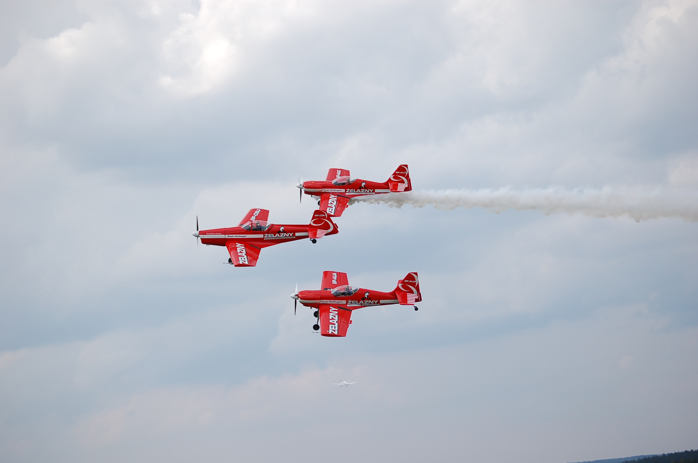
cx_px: 349
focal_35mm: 120
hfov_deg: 17.1
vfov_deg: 11.4
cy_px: 232
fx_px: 2323
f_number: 5
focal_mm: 80
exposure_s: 1/1250
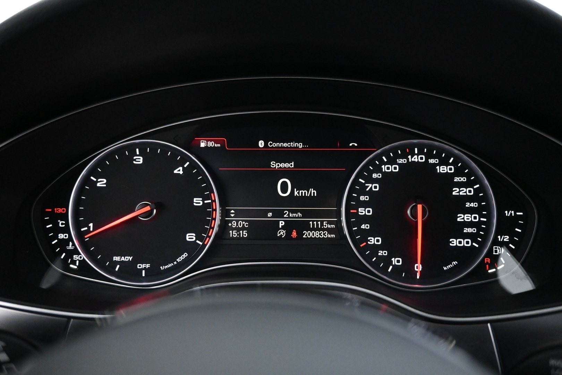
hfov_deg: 70.4
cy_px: 188
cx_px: 281
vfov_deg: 50.4
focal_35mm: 26
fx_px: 398
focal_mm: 17
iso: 4500
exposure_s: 1/25
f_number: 3.5
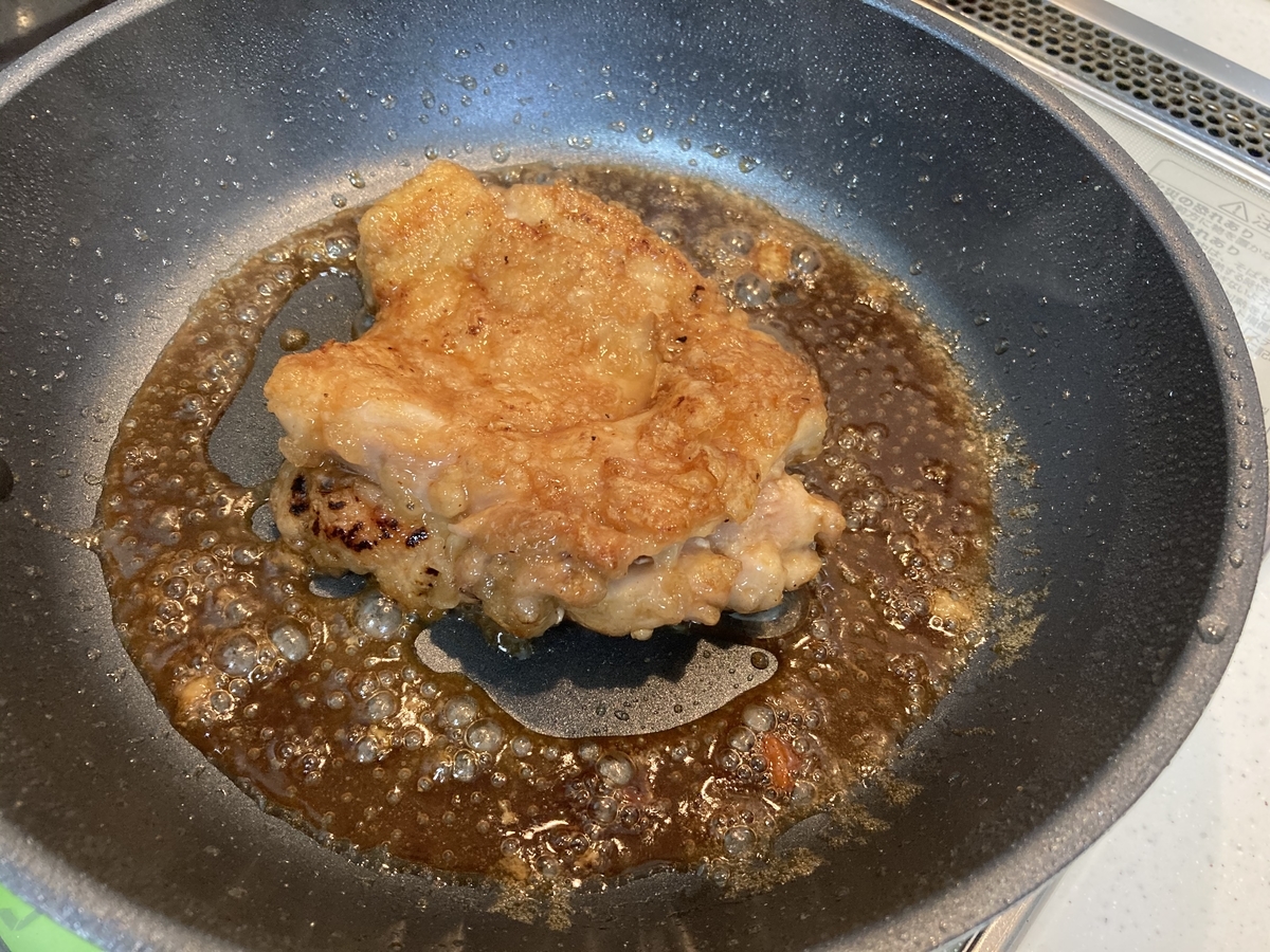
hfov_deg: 63.4
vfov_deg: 49.7
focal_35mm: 28
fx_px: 1027
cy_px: 476
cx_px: 635
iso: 320
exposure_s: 1/50
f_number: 1.8
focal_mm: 3.99
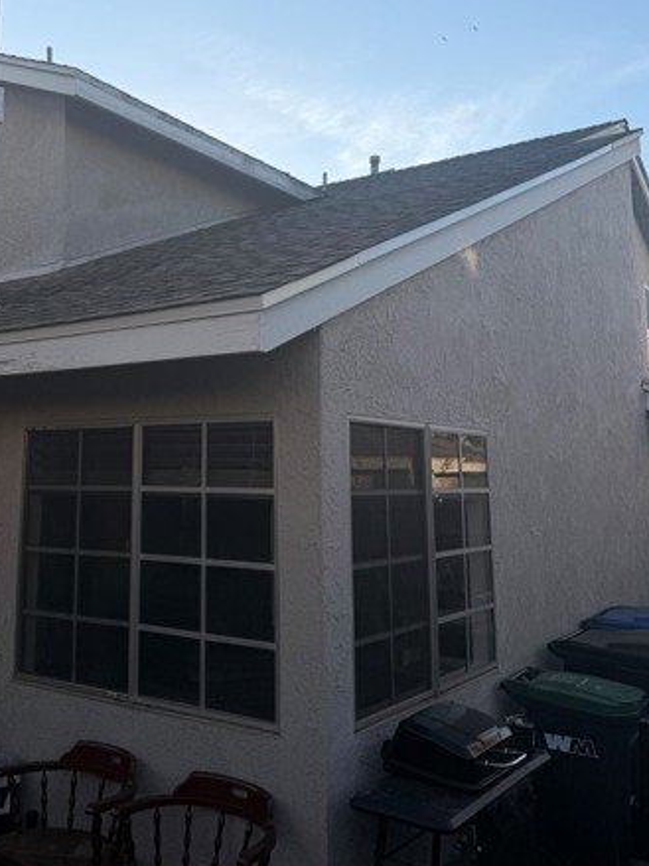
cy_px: 347
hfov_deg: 40.1
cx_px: 211
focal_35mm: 35
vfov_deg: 52.3
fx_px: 875
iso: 80
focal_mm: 6.76
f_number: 1.78
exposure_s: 1/2801
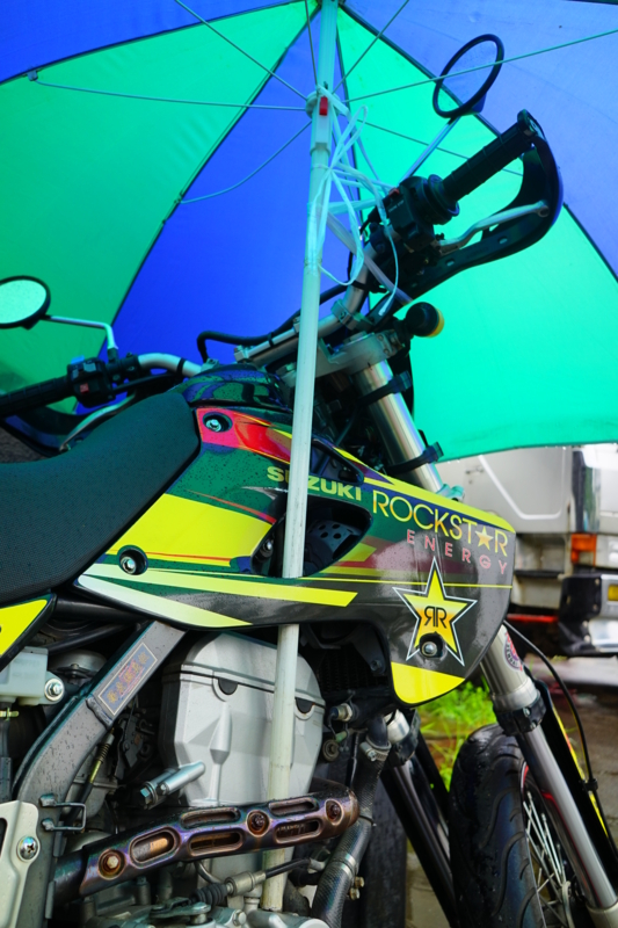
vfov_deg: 61.9
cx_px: 309
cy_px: 464
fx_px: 773
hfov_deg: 43.6
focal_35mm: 30
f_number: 4.5
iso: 100
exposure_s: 1/60
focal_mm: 20
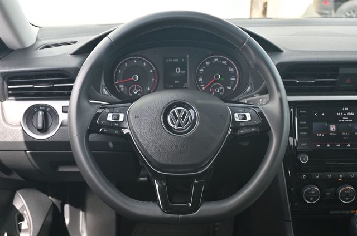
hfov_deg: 51.4
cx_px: 178
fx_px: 371
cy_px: 118
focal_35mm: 38
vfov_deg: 35.3
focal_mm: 25
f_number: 4.2
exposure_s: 1/250
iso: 400
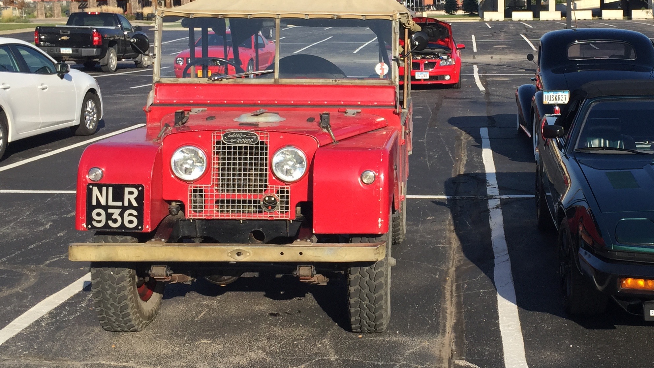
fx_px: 902
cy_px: 144
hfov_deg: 39.2
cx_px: 459
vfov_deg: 23.0
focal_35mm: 52
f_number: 2.2
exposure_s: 1/1319
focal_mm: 4.15
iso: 32
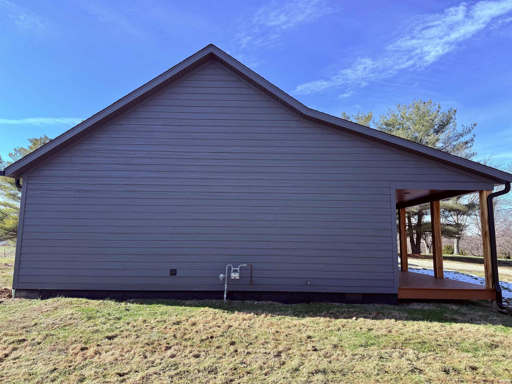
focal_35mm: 24
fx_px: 355
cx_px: 256
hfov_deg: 71.6
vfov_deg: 56.8
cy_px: 192
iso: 100
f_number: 1.78
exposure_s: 1/2169
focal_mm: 6.76
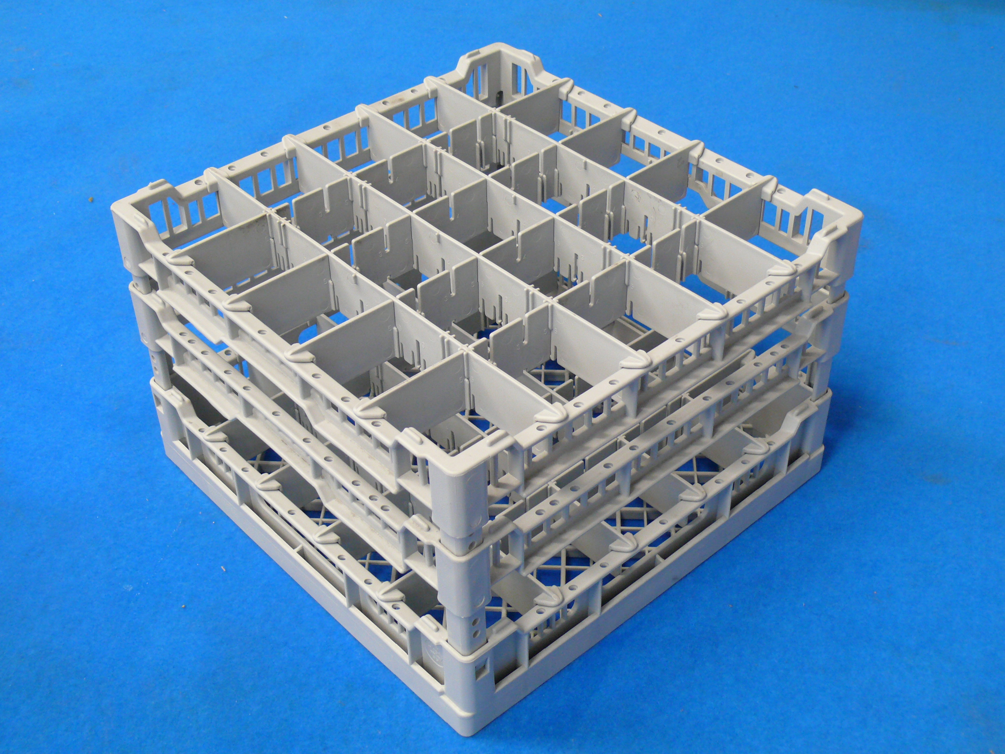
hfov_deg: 41.2
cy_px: 377
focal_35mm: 46
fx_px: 1336
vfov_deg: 31.5
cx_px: 502
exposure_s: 1/20
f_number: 2.8
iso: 200
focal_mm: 8.7
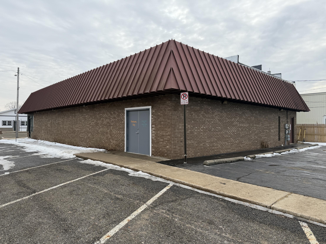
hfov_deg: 71.6
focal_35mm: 24
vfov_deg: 56.8
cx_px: 163
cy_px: 122
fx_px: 226
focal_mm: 6.76
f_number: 1.78
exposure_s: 1/2525
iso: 80
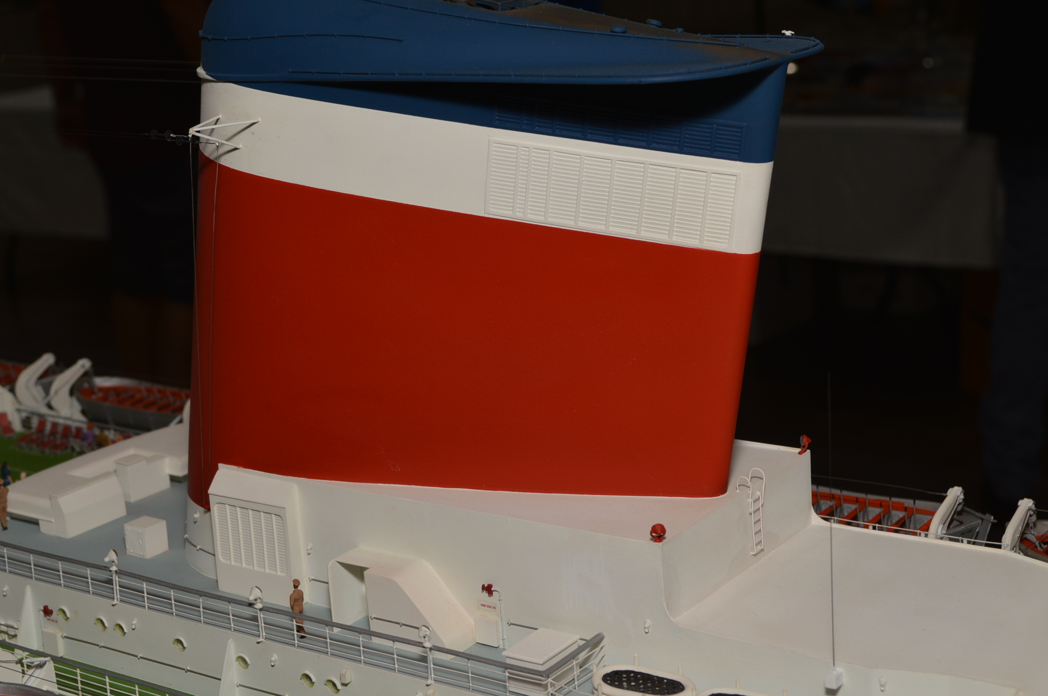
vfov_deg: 21.9
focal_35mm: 62
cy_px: 322
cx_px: 496
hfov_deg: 32.4
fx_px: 1803
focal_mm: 32
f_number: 8
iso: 100
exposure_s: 1/60
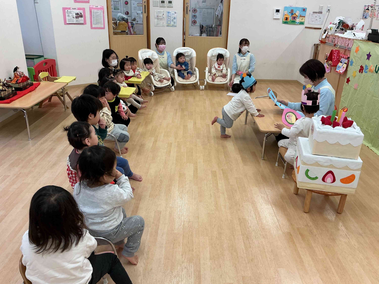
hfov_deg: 61.7
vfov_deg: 48.2
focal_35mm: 29
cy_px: 142
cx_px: 190
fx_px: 318
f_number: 1.8
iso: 50
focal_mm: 3
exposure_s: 1/100
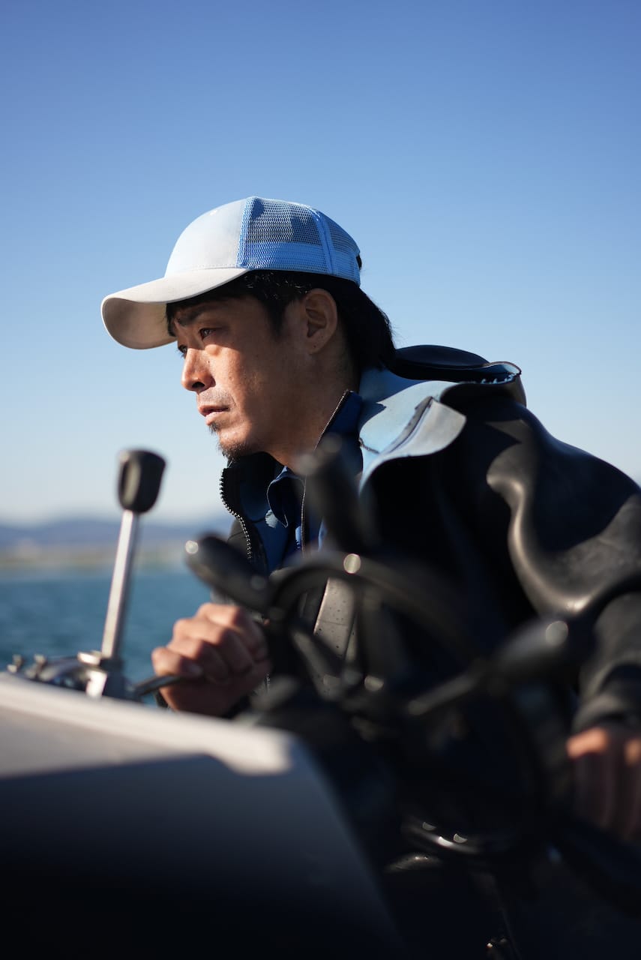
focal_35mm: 55
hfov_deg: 24.7
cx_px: 320
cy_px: 480
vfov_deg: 36.2
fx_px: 1467
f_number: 1.8
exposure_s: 1/3200
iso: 80
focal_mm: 55
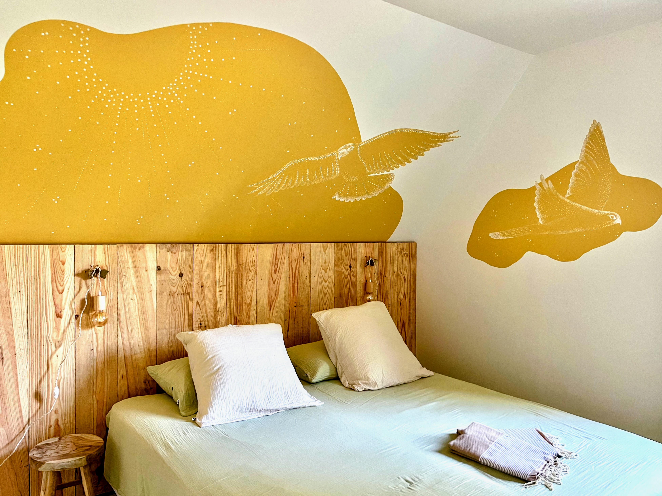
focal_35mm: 26
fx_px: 497
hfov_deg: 67.3
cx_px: 331
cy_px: 248
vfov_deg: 53.1
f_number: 1.5
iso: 250
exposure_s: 1/60
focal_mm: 5.7
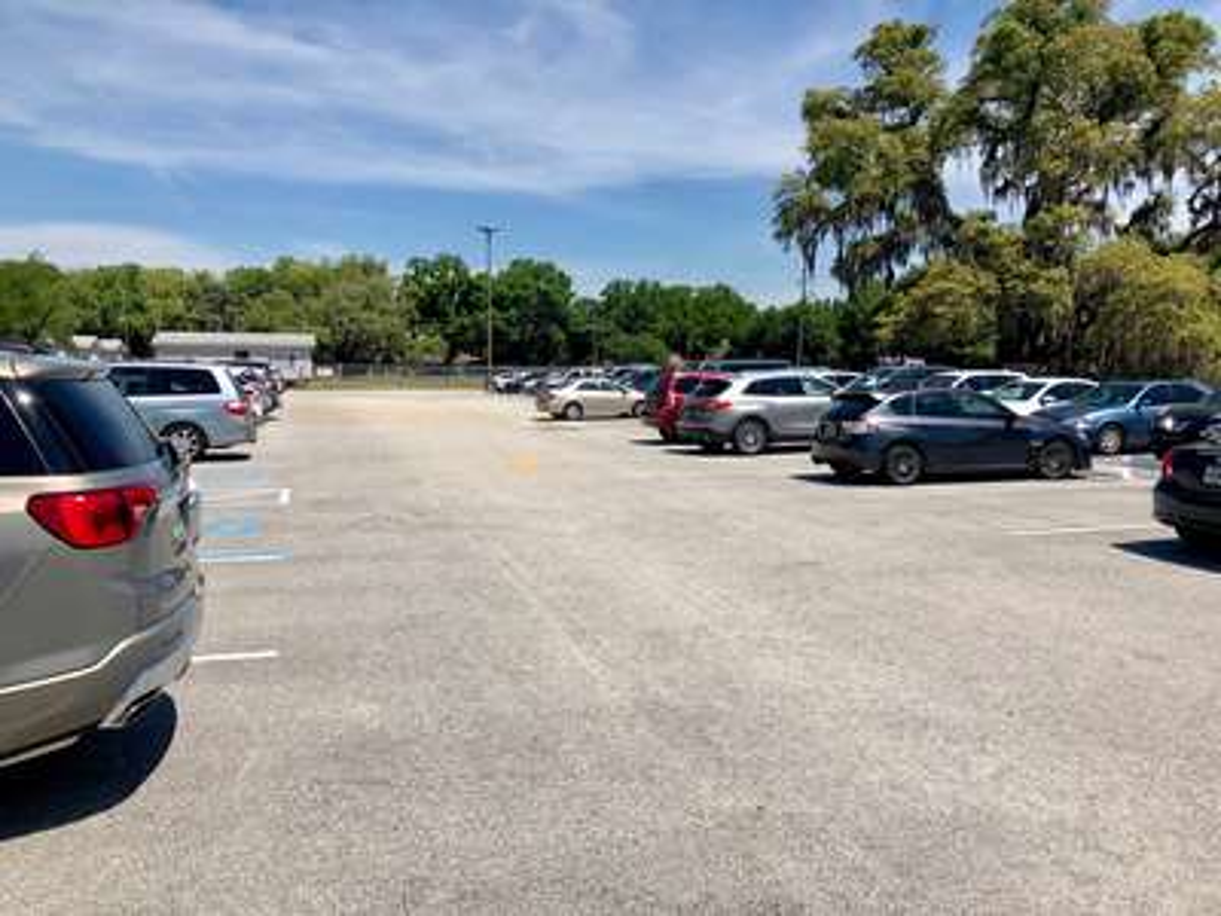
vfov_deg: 49.7
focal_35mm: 28
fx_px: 988
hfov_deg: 63.4
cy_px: 458
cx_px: 610
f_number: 1.8
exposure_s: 1/3690
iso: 25
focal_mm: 4
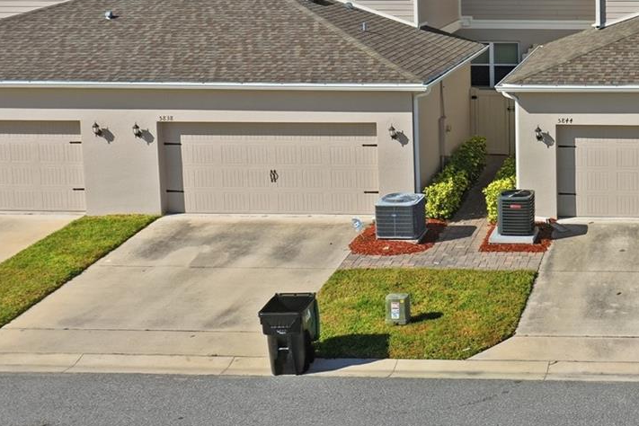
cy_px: 62
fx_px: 1118
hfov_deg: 29.7
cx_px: 644
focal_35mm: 63
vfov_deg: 21.2
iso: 100
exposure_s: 1/400
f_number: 5
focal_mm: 10.3
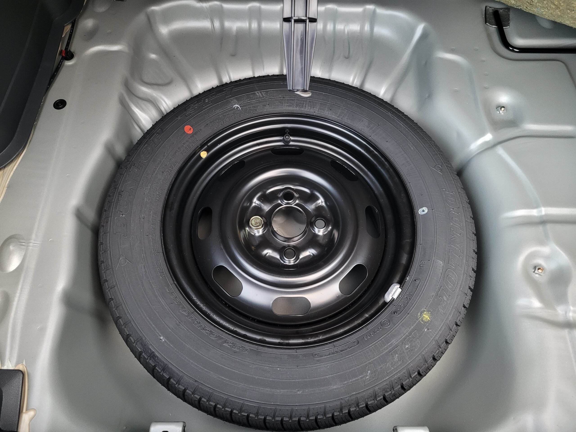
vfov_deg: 53.1
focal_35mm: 26
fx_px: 433
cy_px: 216
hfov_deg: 67.3
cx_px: 288
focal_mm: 5.4
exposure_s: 1/25
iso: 640
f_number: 1.8
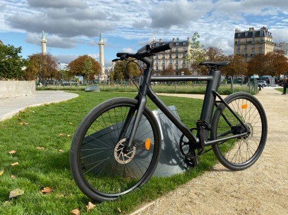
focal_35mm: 30
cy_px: 109
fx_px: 249
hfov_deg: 60.0
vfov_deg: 46.8
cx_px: 150
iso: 32
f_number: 1.8
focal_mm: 4.25
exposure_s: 1/2105
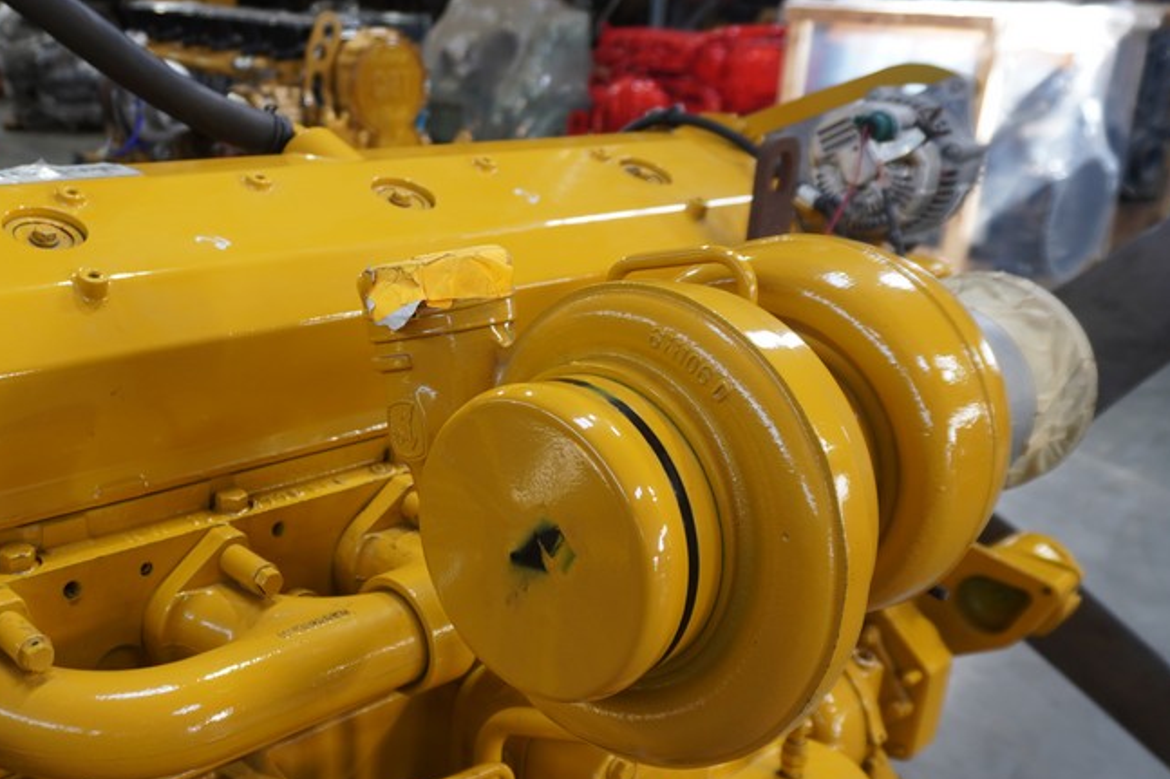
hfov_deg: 50.0
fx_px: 1235
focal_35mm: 38
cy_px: 436
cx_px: 414
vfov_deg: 35.0
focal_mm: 16
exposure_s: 1/30
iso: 160
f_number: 3.5
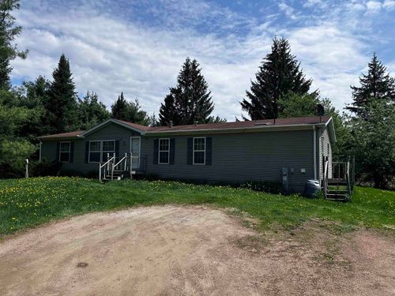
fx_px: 274
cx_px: 198
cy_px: 148
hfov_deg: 71.6
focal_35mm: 24
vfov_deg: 56.8
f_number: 1.78
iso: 80
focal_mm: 6.86
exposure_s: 1/7042
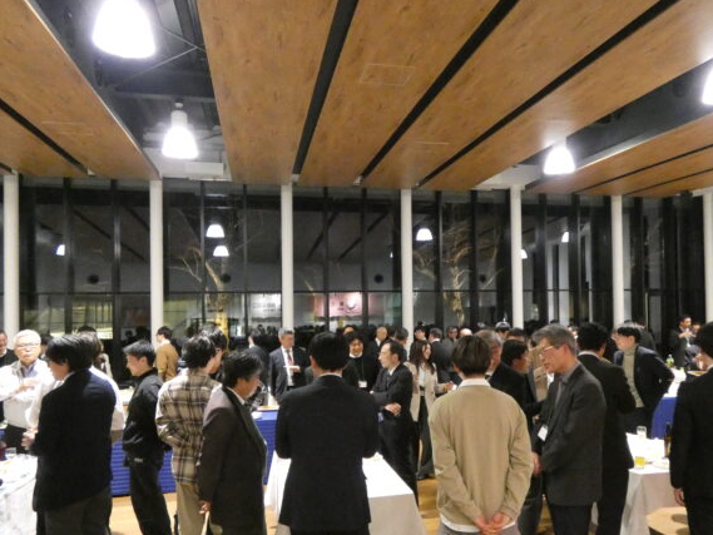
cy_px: 316
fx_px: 556
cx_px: 383
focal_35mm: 27
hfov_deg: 65.2
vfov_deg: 51.1
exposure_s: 1/50
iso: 1600
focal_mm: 3.6
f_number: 2.8
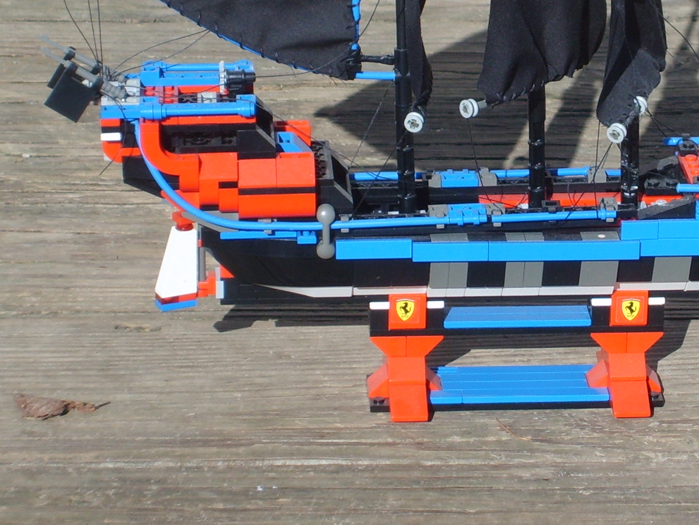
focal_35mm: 165
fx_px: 3332
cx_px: 523
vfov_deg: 9.0
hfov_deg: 11.9
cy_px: 39
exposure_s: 1/750
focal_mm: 13.7
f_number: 4.2
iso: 50
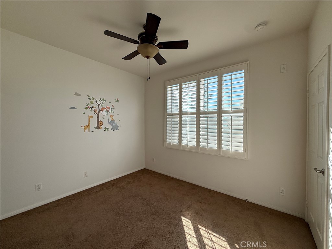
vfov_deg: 85.7
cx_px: 166
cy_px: 124
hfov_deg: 102.1
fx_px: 134
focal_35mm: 14
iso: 64
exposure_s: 1/465
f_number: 2.2
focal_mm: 2.22
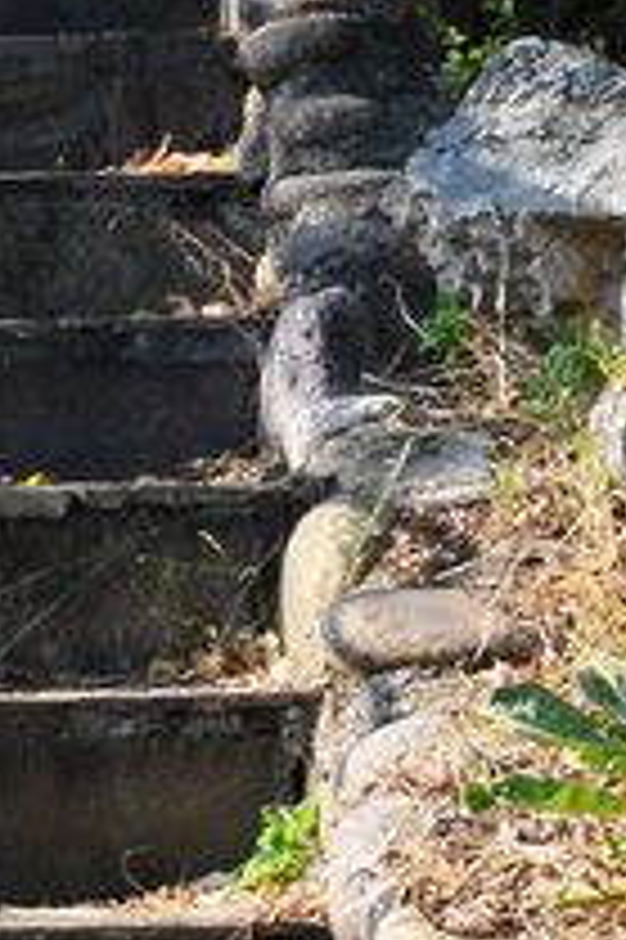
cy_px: -306
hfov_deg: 5.0
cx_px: 144
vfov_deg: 7.4
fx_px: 7184
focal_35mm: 275
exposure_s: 1/320
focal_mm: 24
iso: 400
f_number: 10
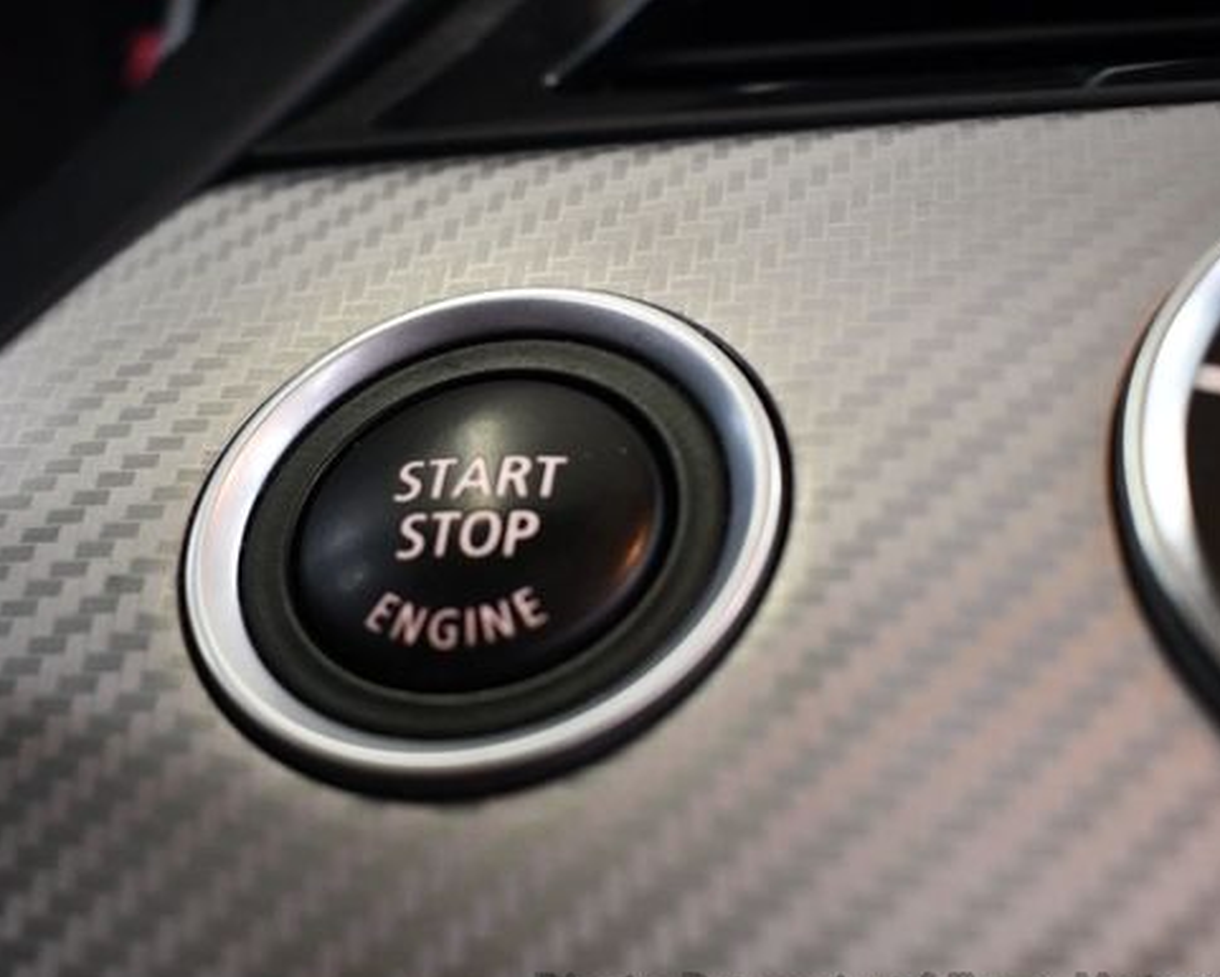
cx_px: 505
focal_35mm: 60
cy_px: 500
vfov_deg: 25.4
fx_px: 2167
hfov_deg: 31.4
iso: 1400
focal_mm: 24
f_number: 4
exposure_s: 1/125
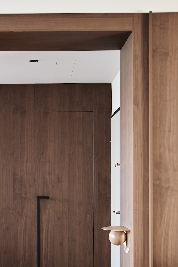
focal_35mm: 69
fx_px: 512
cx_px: 42
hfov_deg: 19.6
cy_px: 179
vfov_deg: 29.0
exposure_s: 1/10
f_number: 1.4
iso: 63
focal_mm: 30
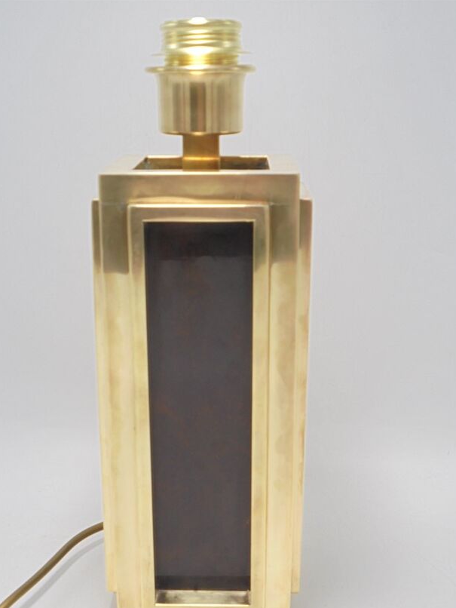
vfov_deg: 39.6
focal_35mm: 48
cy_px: 336
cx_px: 214
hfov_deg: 30.3
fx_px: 843
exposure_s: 1/40
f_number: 4.5
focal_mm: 7.8
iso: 100
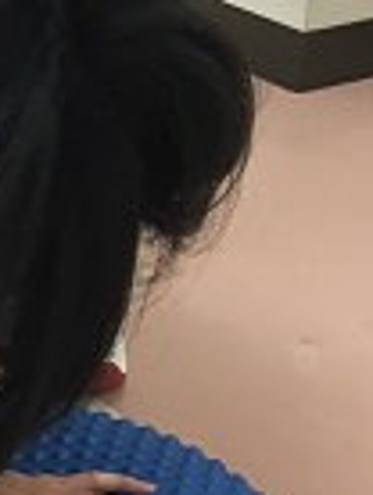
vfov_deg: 14.0
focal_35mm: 137
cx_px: -434
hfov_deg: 9.9
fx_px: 1962
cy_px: -91
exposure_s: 1/30
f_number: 2.2
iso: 64
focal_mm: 4.15
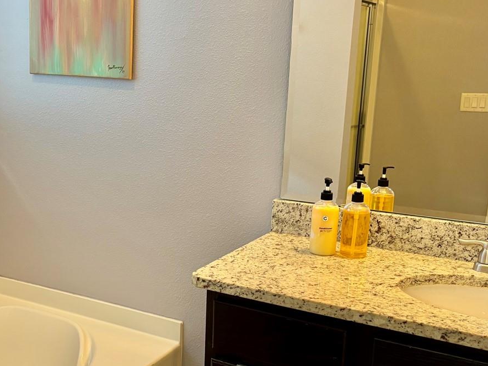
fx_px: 663
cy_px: 207
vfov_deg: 30.8
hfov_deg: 39.3
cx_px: 122
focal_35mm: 47
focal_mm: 5.96
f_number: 1.6
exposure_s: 1/60
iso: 200
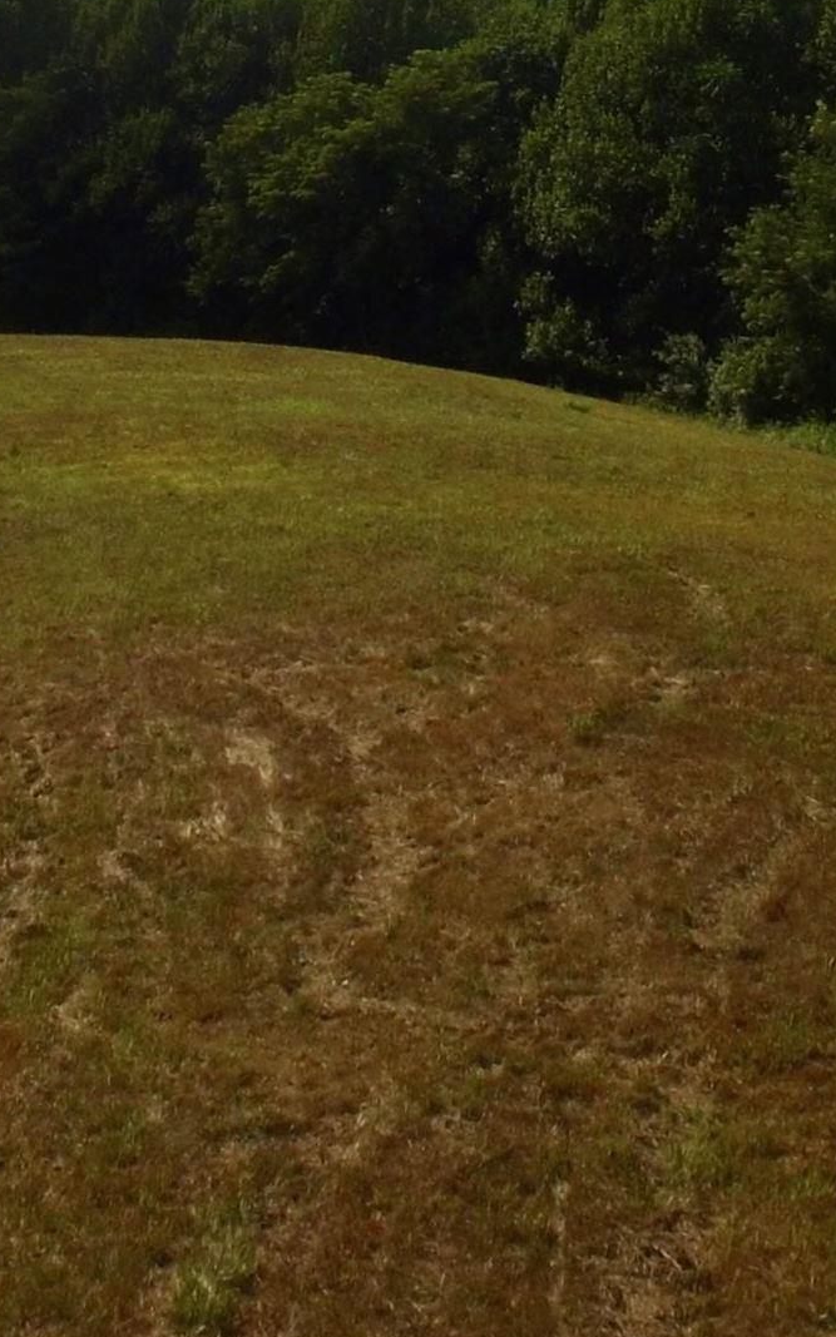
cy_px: 61
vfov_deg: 31.4
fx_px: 2223
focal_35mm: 61
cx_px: 506
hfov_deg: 21.3
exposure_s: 1/2564
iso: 100
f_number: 2.8
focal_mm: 3.61
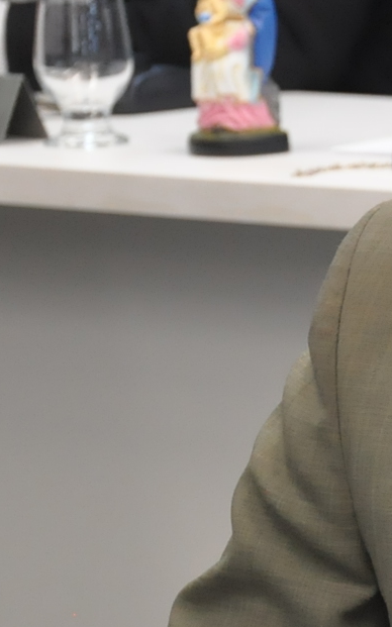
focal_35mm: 274
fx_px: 4685
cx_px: 692
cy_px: 115
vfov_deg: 7.6
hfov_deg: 4.7
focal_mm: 52
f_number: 5.6
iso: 2000
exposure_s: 1/125
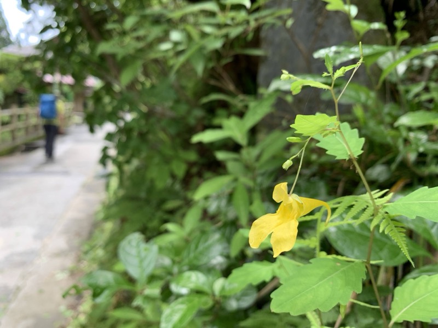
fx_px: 329
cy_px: 164
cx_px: 219
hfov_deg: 67.3
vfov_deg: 53.1
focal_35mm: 26
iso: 25
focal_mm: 4.25
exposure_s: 1/176
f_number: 1.8
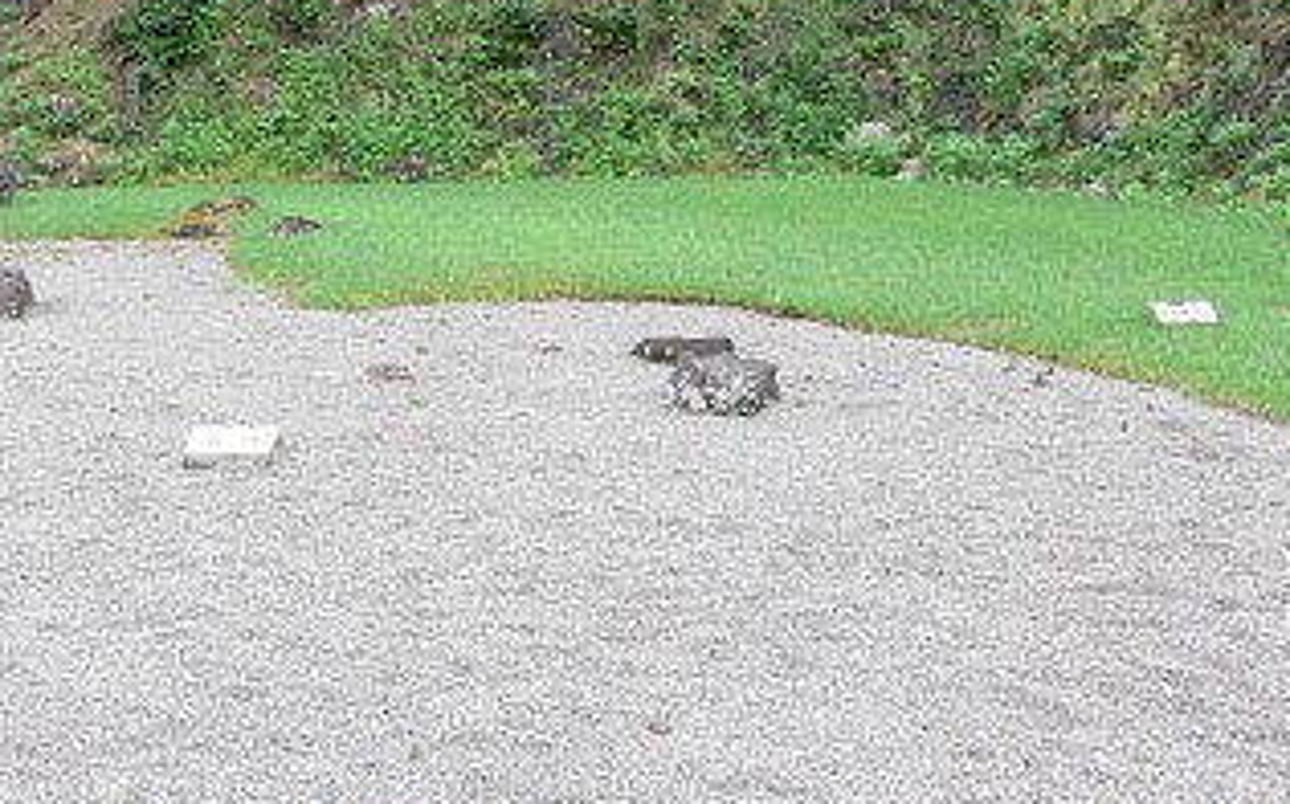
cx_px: 588
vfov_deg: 27.4
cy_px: 420
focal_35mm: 47
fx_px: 1651
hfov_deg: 42.6
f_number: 4
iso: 80
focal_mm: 7.4
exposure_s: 1/100
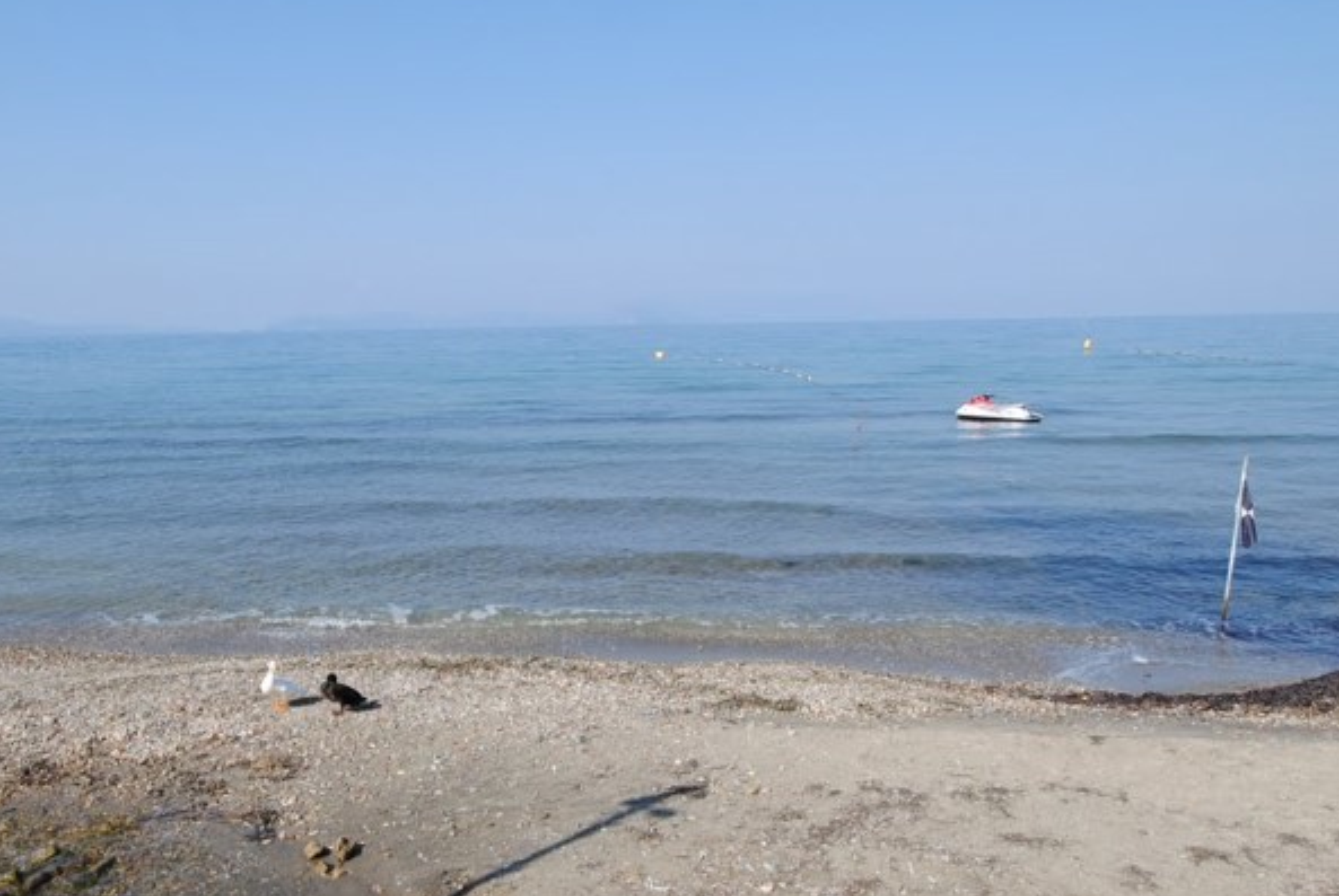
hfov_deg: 63.4
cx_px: 590
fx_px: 1080
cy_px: 582
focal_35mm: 29
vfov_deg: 44.5
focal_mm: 10
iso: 100
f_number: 8
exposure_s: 1/250
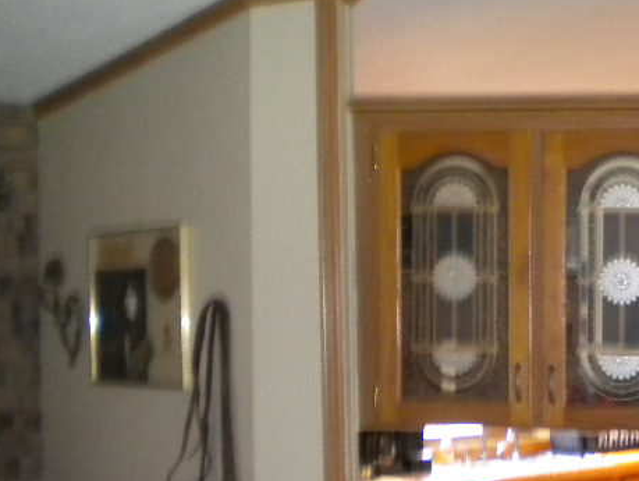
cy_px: 340
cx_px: 639
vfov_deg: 18.8
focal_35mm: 78
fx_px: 1441
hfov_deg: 23.9
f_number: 3.1
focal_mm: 6.3
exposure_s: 1/30
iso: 400
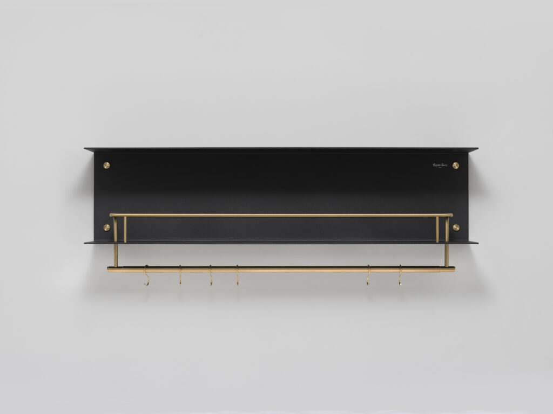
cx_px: 276
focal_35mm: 84
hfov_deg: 23.3
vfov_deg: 17.6
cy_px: 207
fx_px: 1342
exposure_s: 1/100
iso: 200
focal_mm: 108
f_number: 13
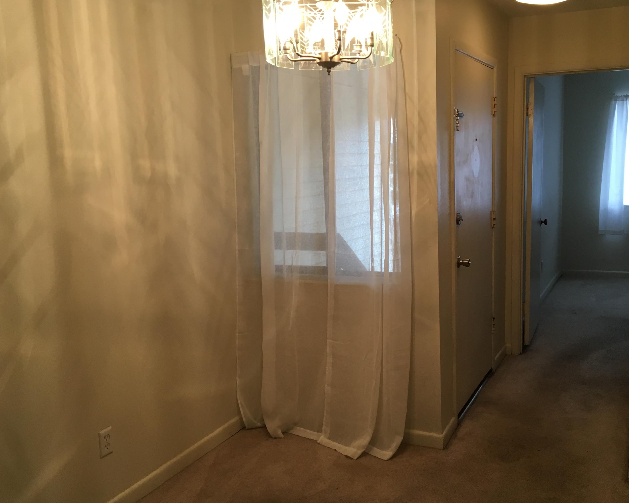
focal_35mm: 34
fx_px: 633
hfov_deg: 52.7
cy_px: 266
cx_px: 351
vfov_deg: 43.3
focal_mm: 4.15
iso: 64
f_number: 2.2
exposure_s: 1/30
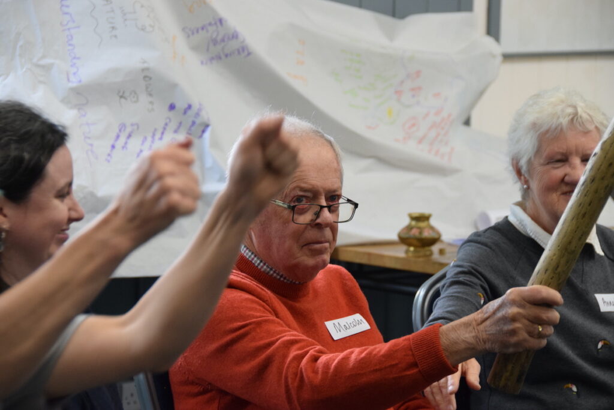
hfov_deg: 15.2
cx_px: 307
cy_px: 205
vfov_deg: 10.2
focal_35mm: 135
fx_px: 2303
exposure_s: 1/50
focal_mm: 90
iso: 1600
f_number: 7.1
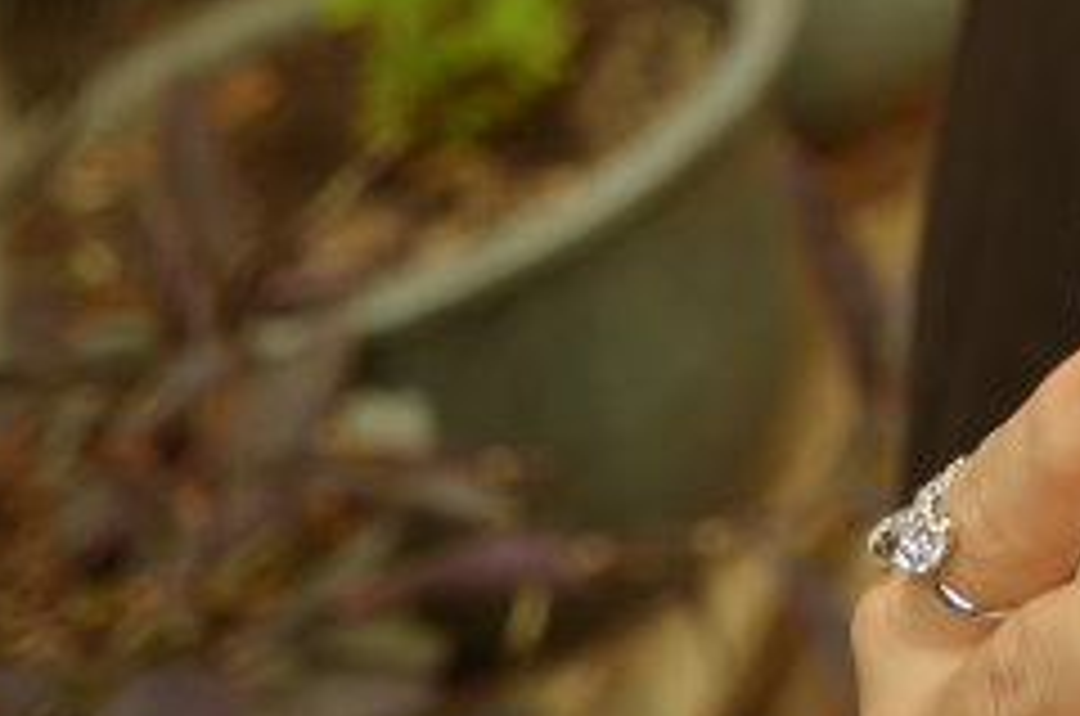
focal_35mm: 100
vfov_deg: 12.8
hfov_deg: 17.7
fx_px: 2994
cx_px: 1742
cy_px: -410
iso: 100
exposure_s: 1/250
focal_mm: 20
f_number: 3.2
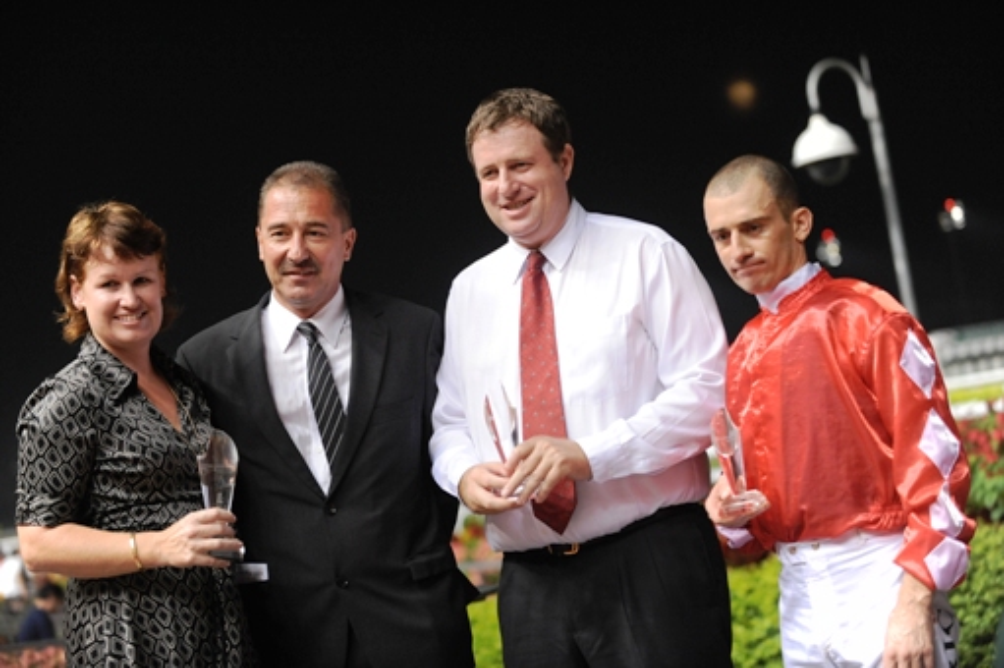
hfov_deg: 26.0
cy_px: 334
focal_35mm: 78
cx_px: 502
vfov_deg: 17.5
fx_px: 2174
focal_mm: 78
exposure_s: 1/640
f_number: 2.8
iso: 2000
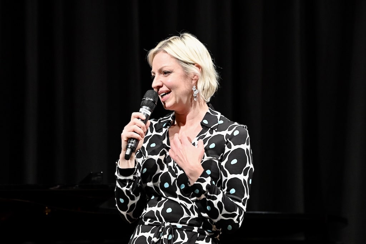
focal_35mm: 145
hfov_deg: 14.2
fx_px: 1474
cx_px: 183
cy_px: 122
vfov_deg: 9.5
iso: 3200
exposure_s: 1/160
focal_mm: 145
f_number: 4
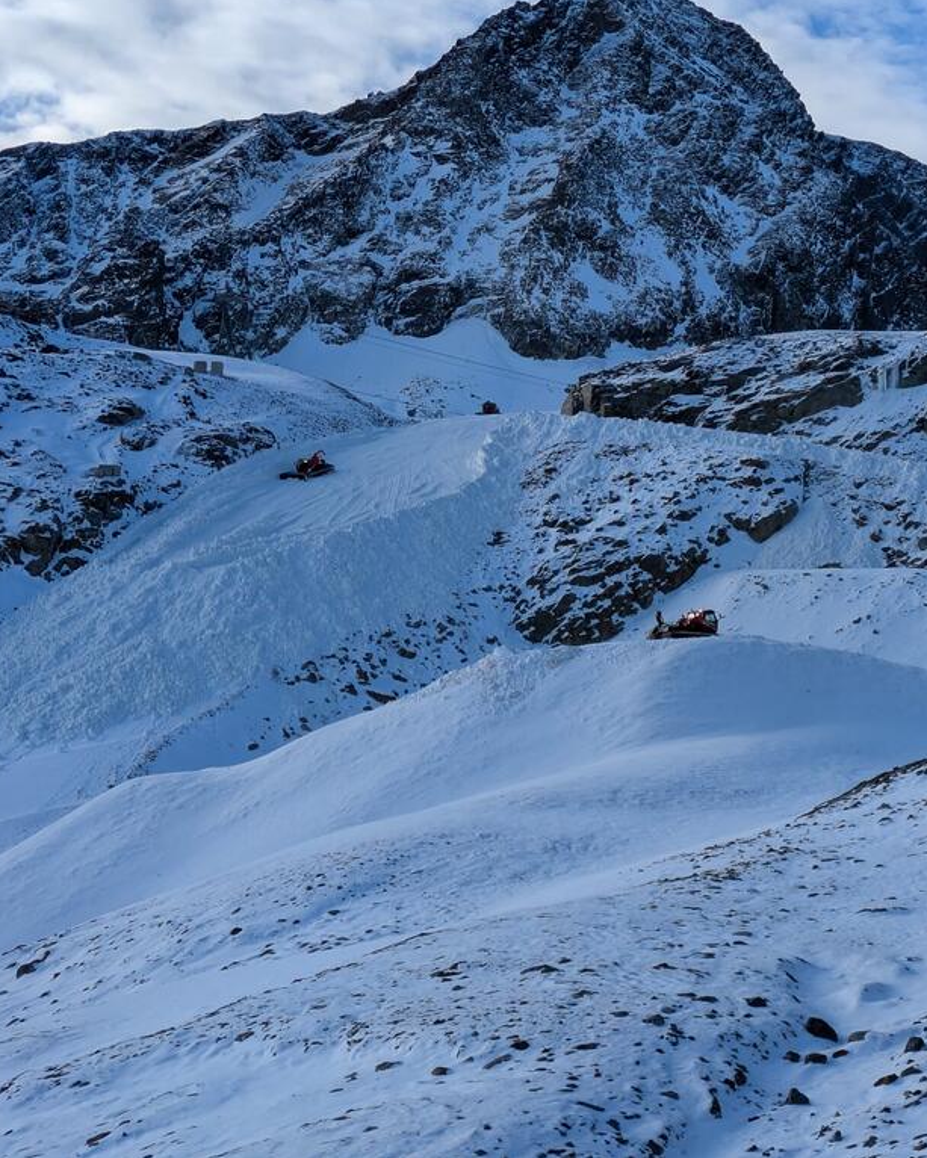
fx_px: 2297
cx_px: 694
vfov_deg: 28.3
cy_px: 576
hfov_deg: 22.6
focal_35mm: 67
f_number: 1.89
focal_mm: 5.43
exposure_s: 1/2268
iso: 46
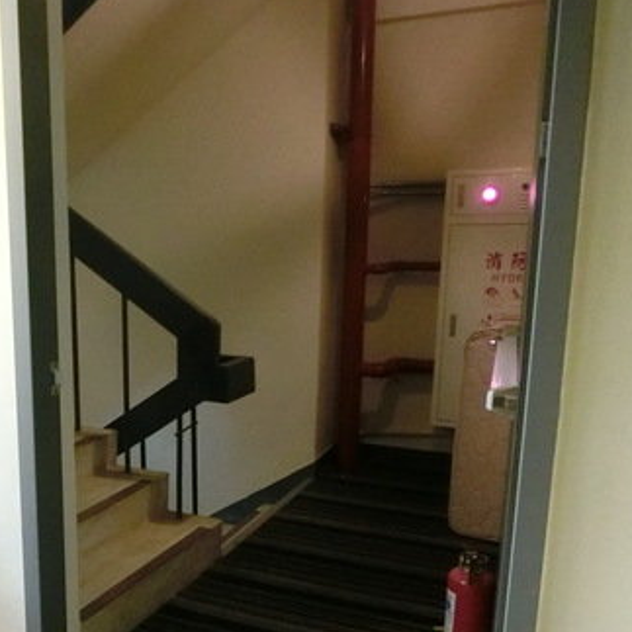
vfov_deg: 40.5
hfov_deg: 39.1
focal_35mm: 41
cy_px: 415
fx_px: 847
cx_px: 112
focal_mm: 5.4
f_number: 2.8
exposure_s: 1/60
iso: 2000
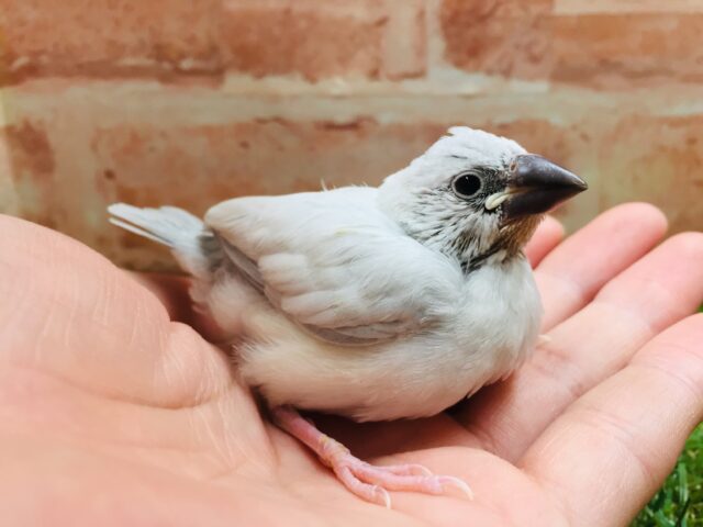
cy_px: 264
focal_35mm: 29
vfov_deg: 48.2
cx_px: 352
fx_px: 589
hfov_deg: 61.7
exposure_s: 1/30
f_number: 2.2
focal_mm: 4.15
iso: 64
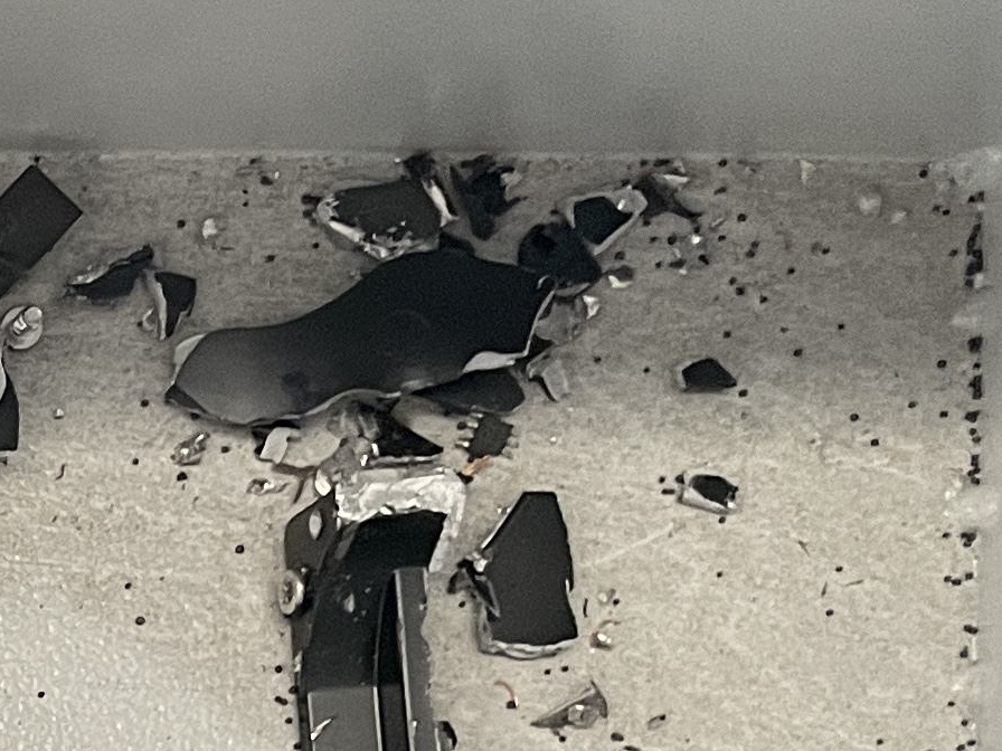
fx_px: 3387
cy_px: 1423
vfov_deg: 11.6
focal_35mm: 117
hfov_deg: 13.9
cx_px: -1080
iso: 200
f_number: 1.6
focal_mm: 4.2
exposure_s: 1/60
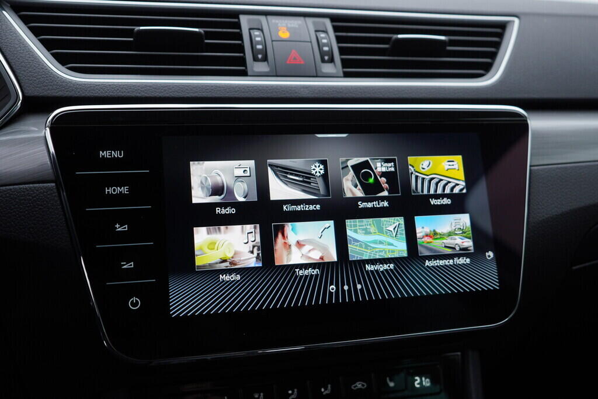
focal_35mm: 36
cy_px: 200
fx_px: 598
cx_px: 299
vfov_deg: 36.9
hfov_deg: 53.1
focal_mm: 24
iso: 125
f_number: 3.5
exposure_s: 1/60
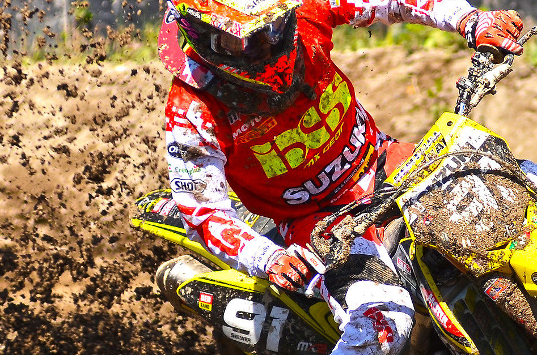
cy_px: 324
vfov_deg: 2.1
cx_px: 352
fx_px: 9615
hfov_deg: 3.2
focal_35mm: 646
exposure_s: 1/1250
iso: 100
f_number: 3.5
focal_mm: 170
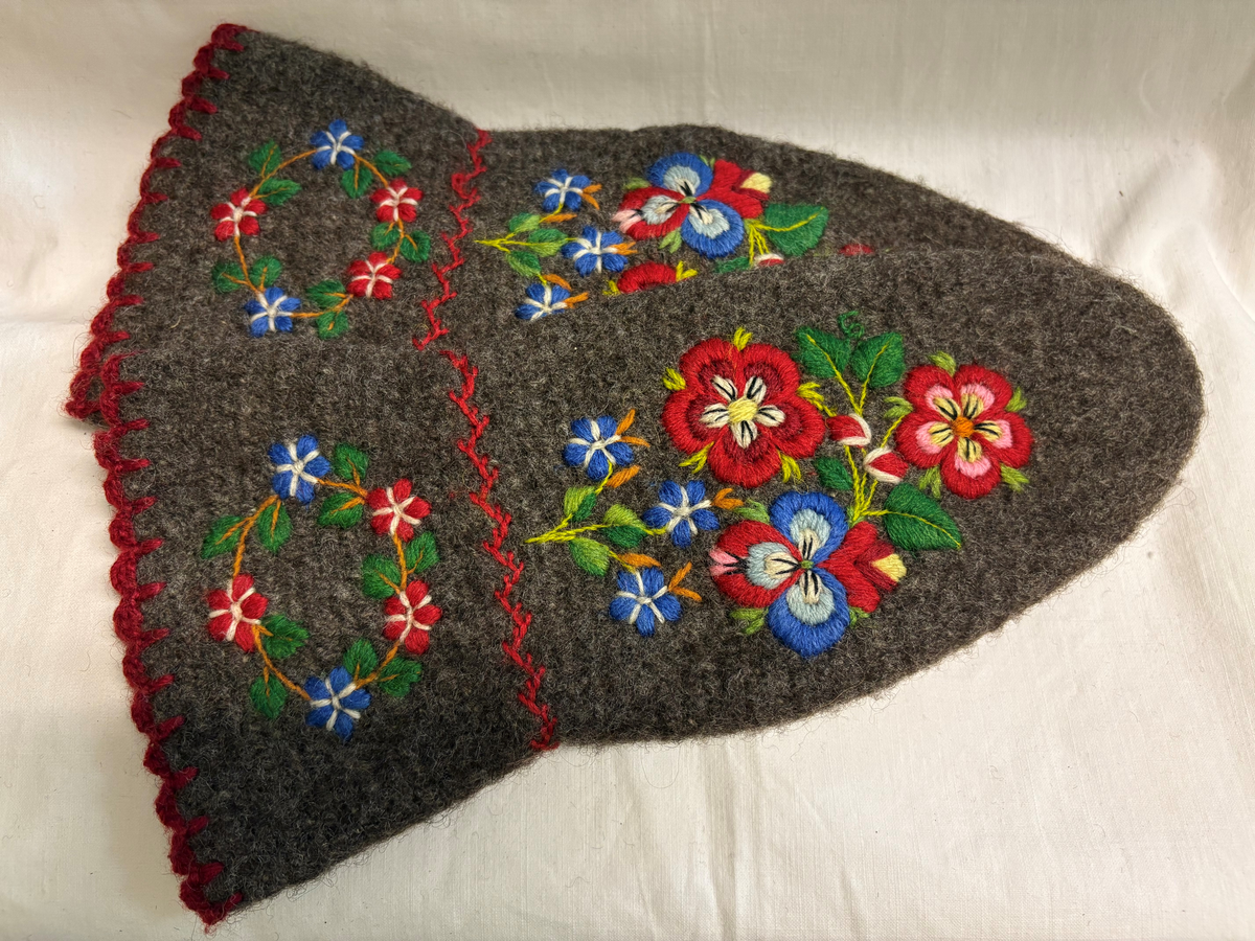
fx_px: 943
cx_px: 628
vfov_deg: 53.1
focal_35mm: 26
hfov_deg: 67.3
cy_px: 470
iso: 160
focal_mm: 5.96
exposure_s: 1/50
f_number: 1.6
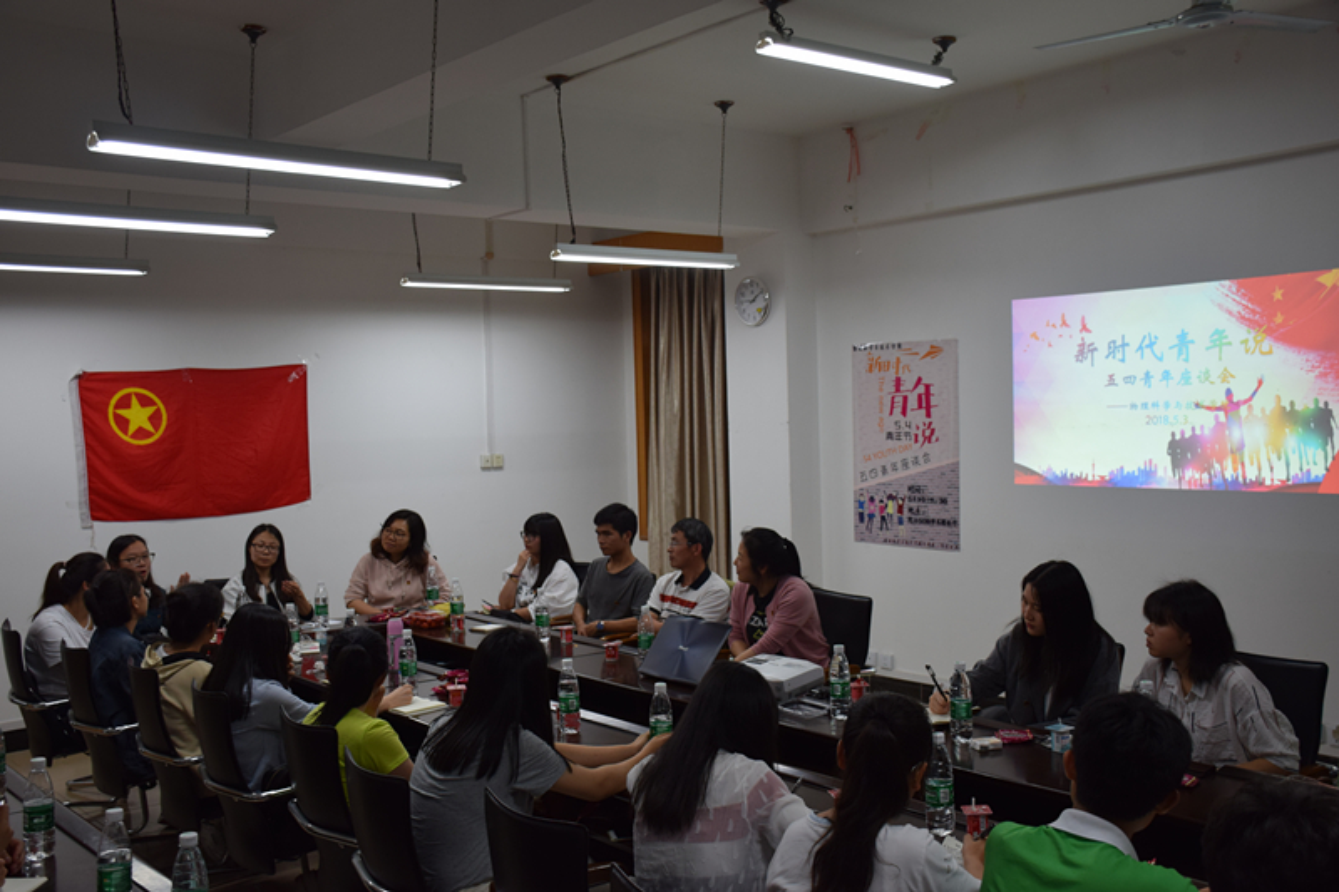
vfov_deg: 36.9
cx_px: 670
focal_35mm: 36
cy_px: 446
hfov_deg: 53.1
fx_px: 1339
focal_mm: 24
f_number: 5
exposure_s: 1/100
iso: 400
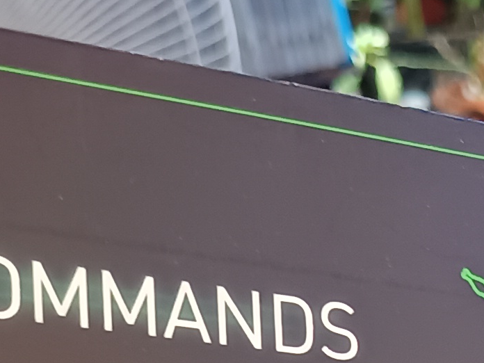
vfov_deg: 9.3
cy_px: 957
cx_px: 764
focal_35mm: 138
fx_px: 1930
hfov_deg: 13.3
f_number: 1.7
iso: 580
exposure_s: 1/50
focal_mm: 5.31
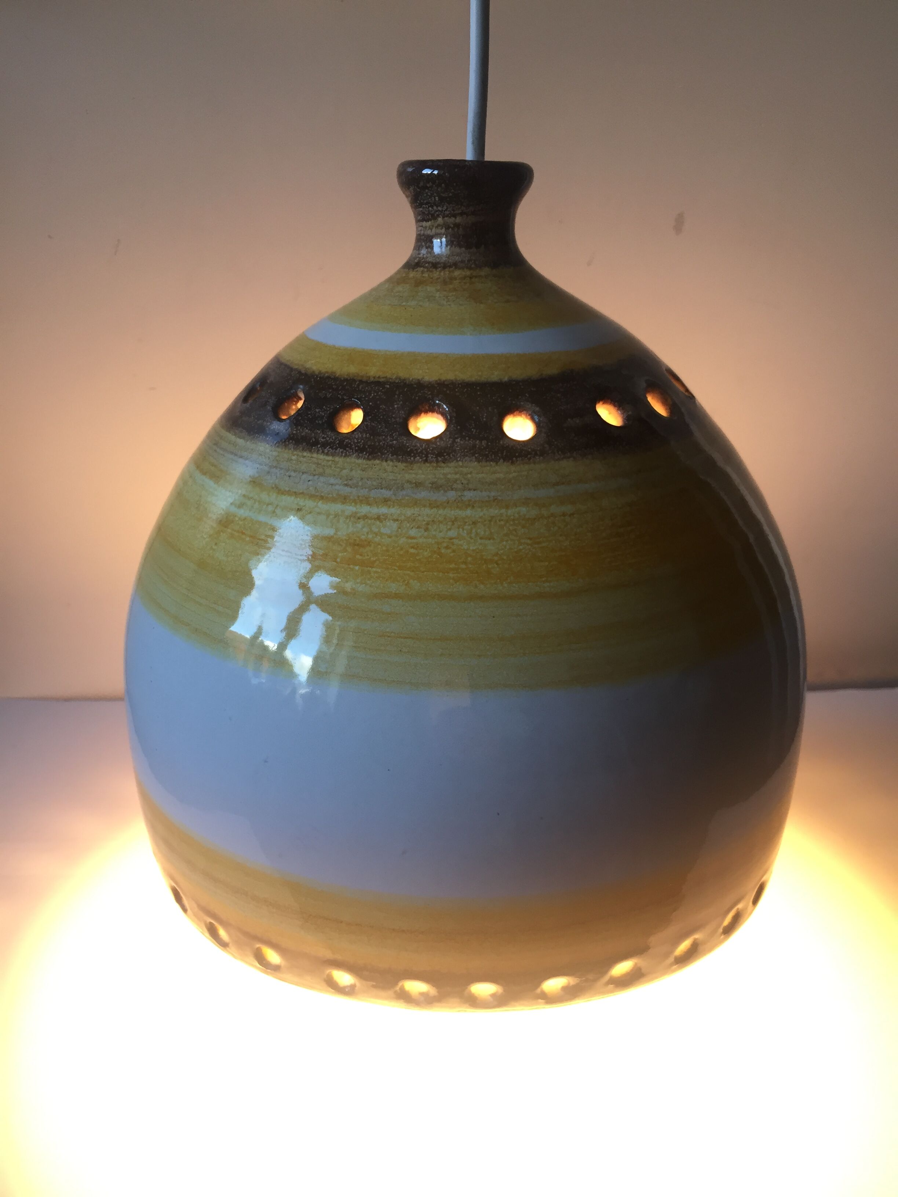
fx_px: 1003
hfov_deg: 48.2
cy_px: 598
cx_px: 449
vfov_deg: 61.7
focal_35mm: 29
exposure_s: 1/33
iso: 40
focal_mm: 4.15
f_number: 2.2
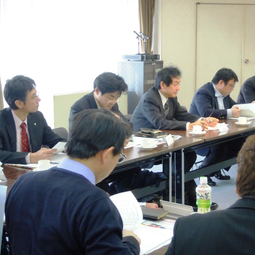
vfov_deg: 23.1
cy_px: 128
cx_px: 165
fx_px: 625
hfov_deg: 23.0
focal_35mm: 75
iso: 400
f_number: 4
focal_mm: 11.2
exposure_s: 1/15
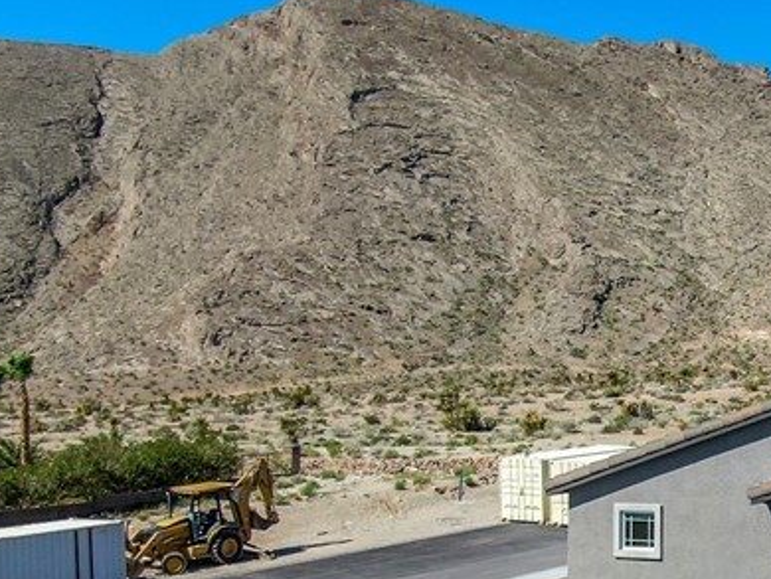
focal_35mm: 63
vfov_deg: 22.6
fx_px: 1404
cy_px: 551
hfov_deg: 27.2
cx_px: 919
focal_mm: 4.39
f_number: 2.8
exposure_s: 1/1600
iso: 100
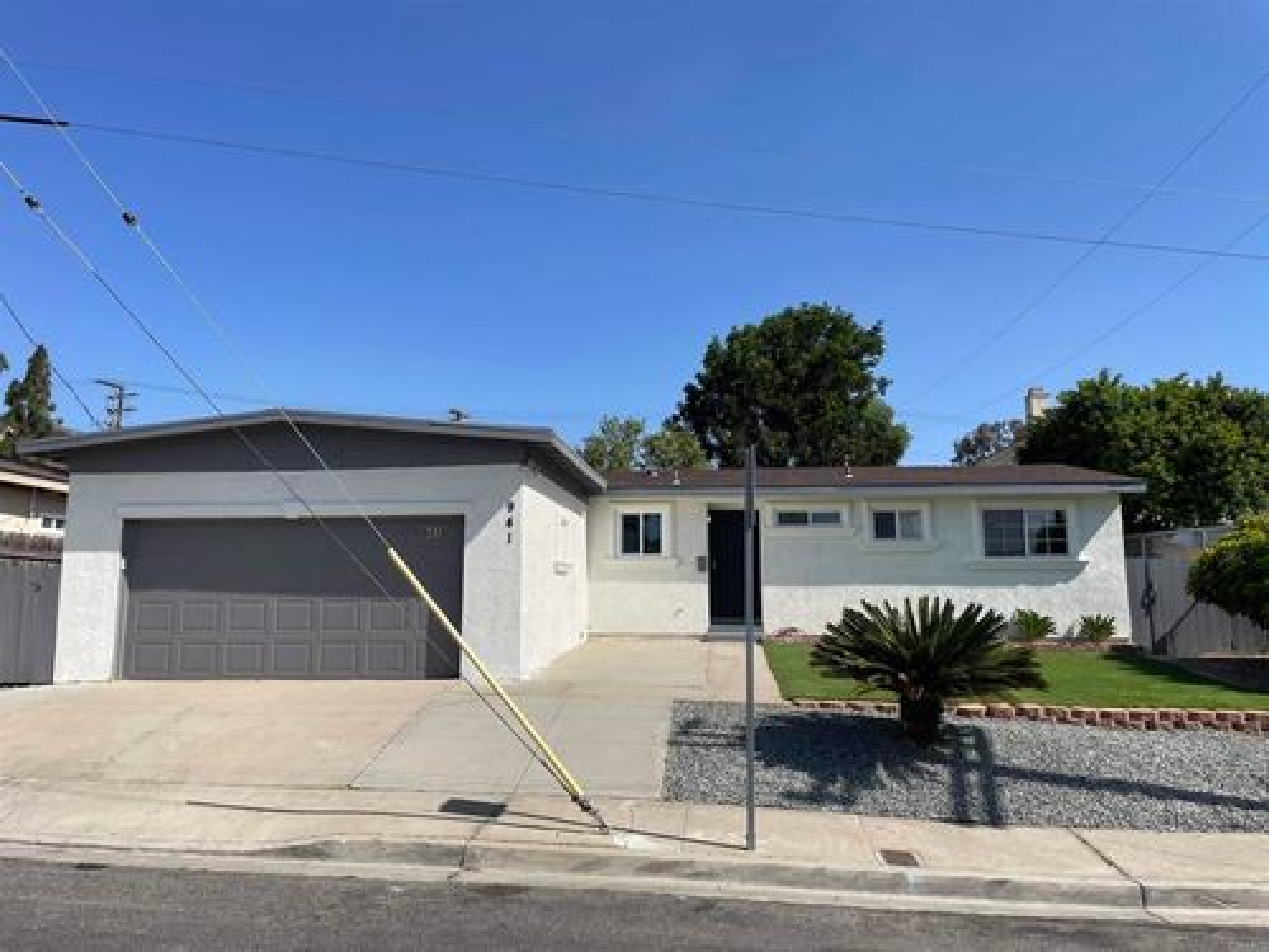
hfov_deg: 67.3
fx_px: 953
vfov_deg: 53.1
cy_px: 476
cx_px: 634
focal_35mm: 26
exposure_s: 1/4132
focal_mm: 4.2
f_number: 1.6
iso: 32
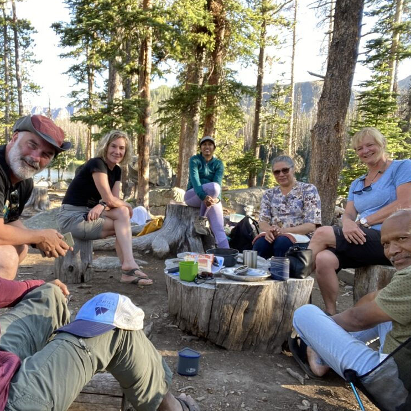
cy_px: 207
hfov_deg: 56.6
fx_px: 376
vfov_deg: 57.3
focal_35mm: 28
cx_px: 153
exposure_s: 1/108
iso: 100
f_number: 2.2
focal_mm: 2.71
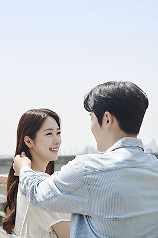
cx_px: 79
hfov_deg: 20.3
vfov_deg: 30.1
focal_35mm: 67
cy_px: 119
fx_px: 442
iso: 160
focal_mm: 56
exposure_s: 1/500
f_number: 5.6
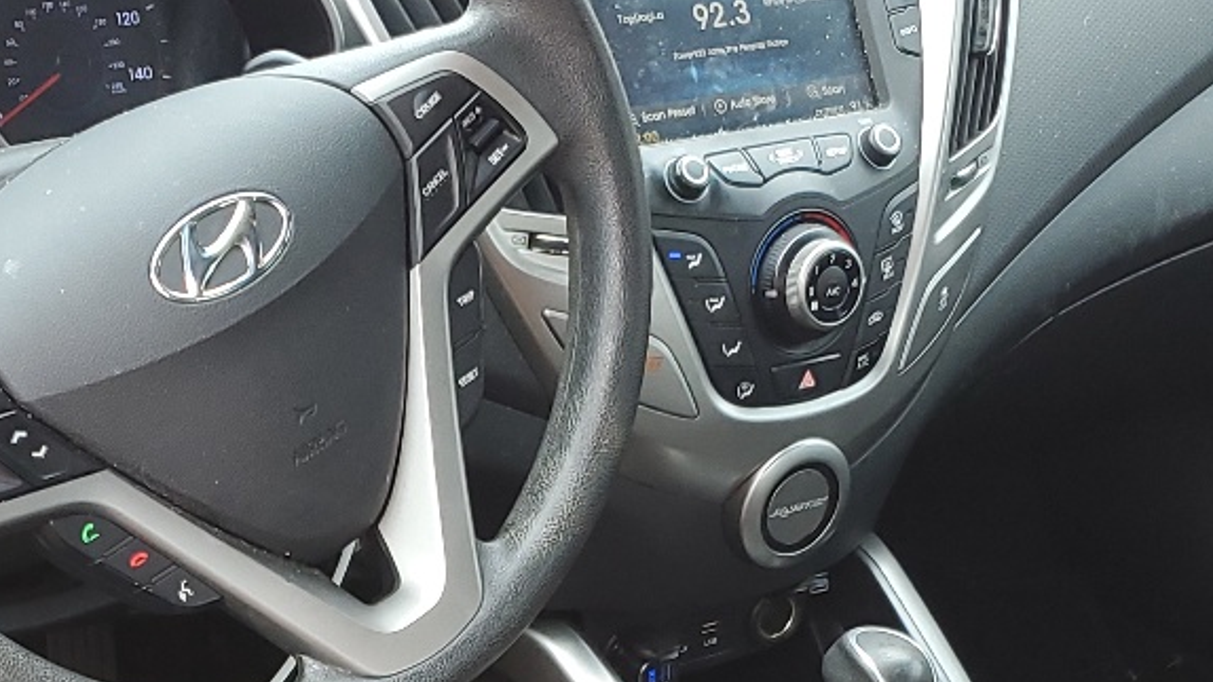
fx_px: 2541
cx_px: 486
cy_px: 927
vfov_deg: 14.5
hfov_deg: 26.8
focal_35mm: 79
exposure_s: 1/120
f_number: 1.5
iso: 59
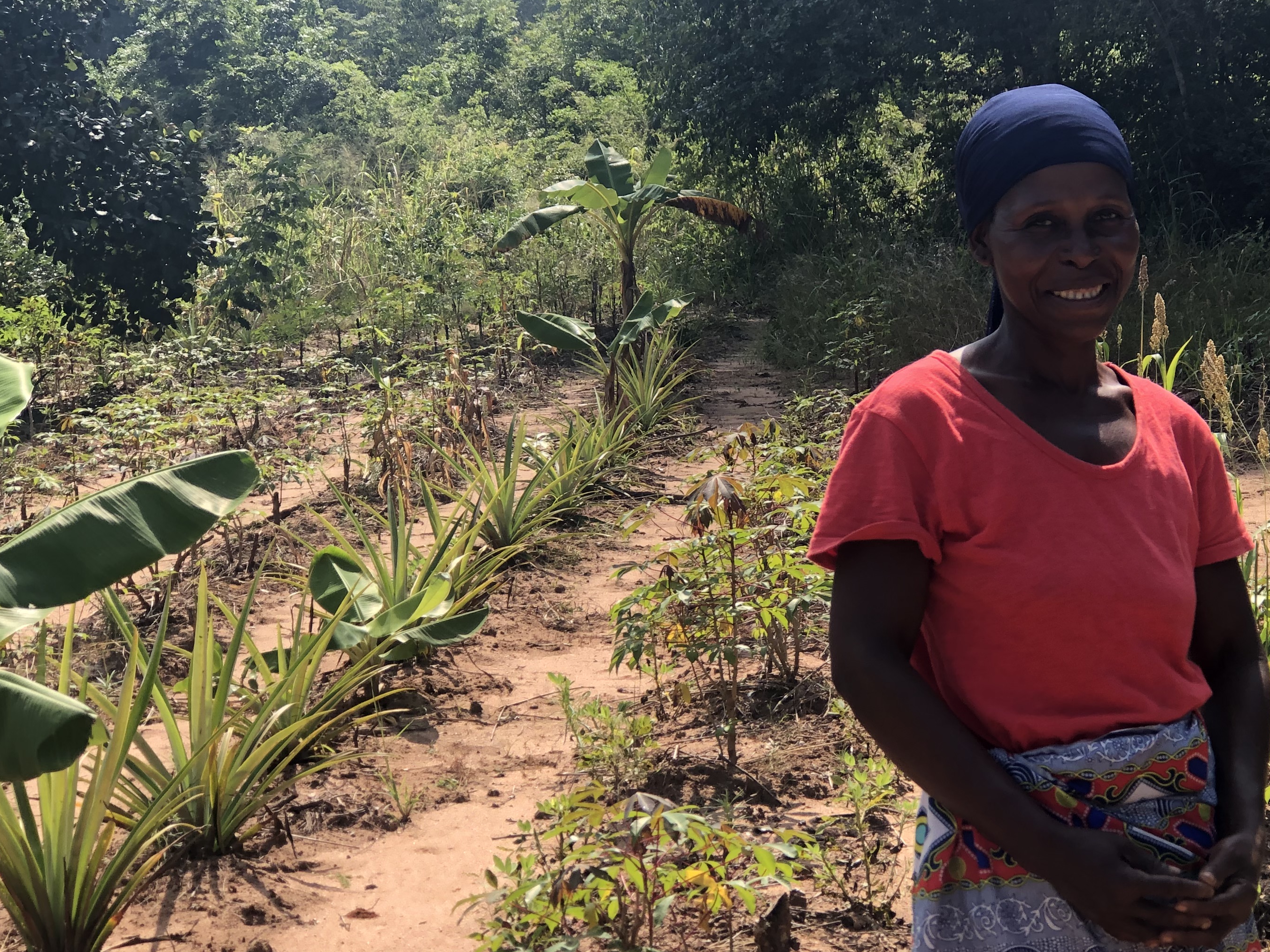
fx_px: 3119
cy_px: 536
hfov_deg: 22.9
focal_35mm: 85
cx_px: 867
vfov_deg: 17.4
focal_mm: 6.6
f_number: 2.8
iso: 20
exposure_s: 1/233
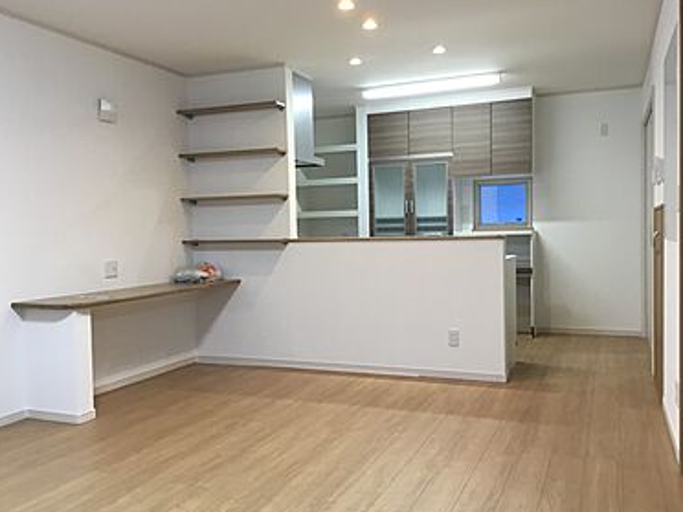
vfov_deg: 44.2
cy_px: 259
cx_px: 345
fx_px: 631
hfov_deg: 56.8
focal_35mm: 32
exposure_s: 1/33
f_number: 2.4
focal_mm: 3.3
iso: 64
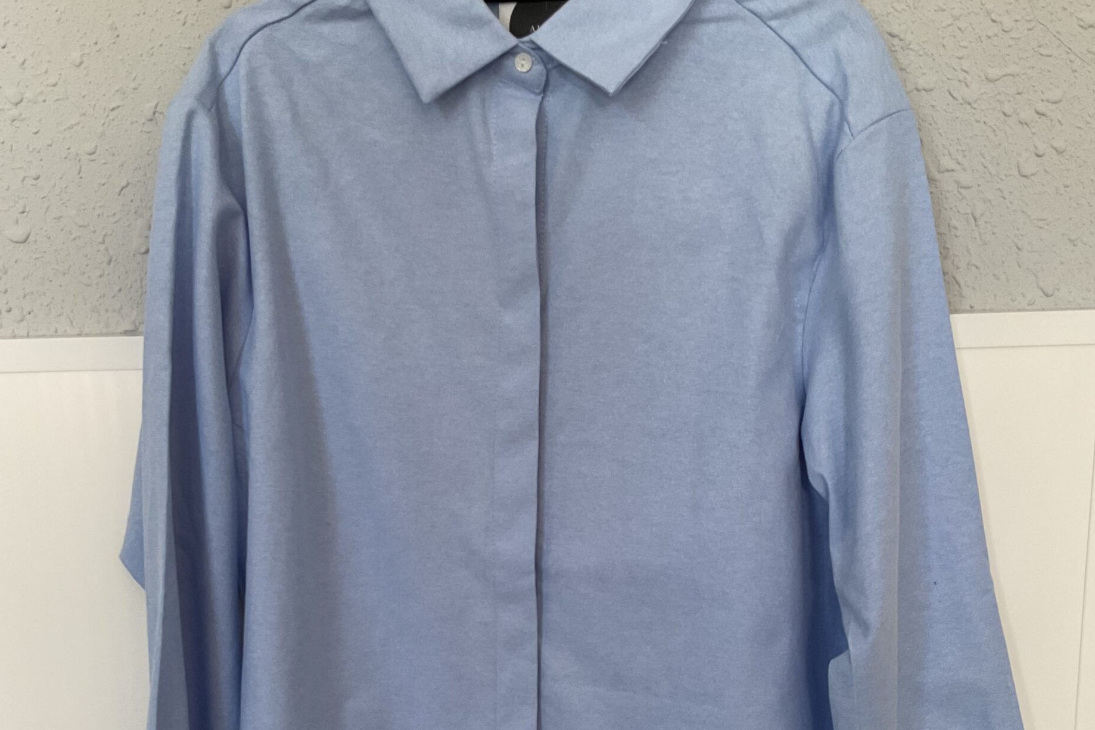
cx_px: 560
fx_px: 1278
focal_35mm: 42
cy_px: 554
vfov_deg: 31.3
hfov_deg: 46.4
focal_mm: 3
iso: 64
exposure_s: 1/60
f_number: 1.8
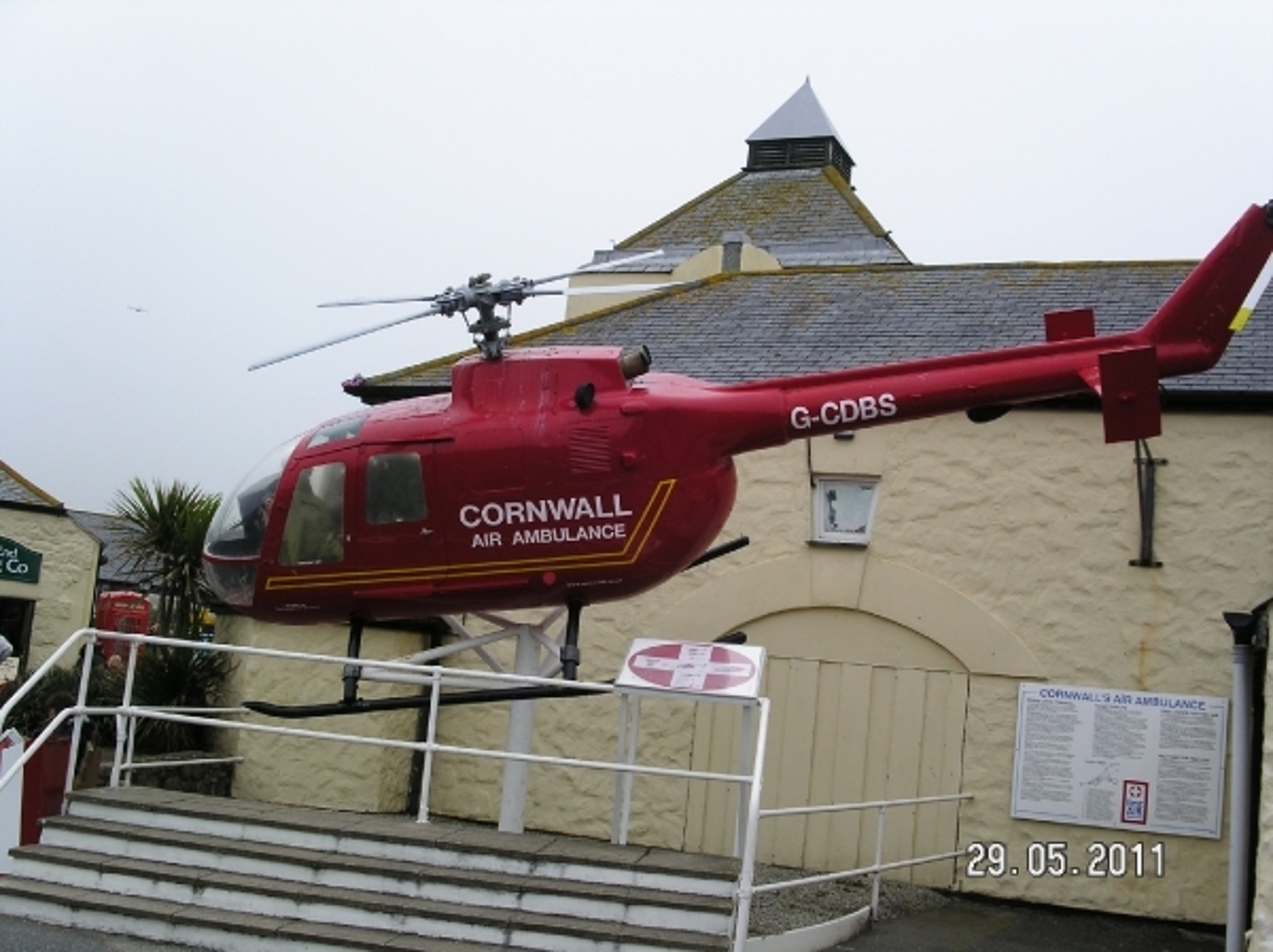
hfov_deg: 49.0
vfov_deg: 37.7
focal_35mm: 38
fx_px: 1396
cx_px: 636
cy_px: 476
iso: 100
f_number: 5.6
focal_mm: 7.8
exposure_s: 1/350
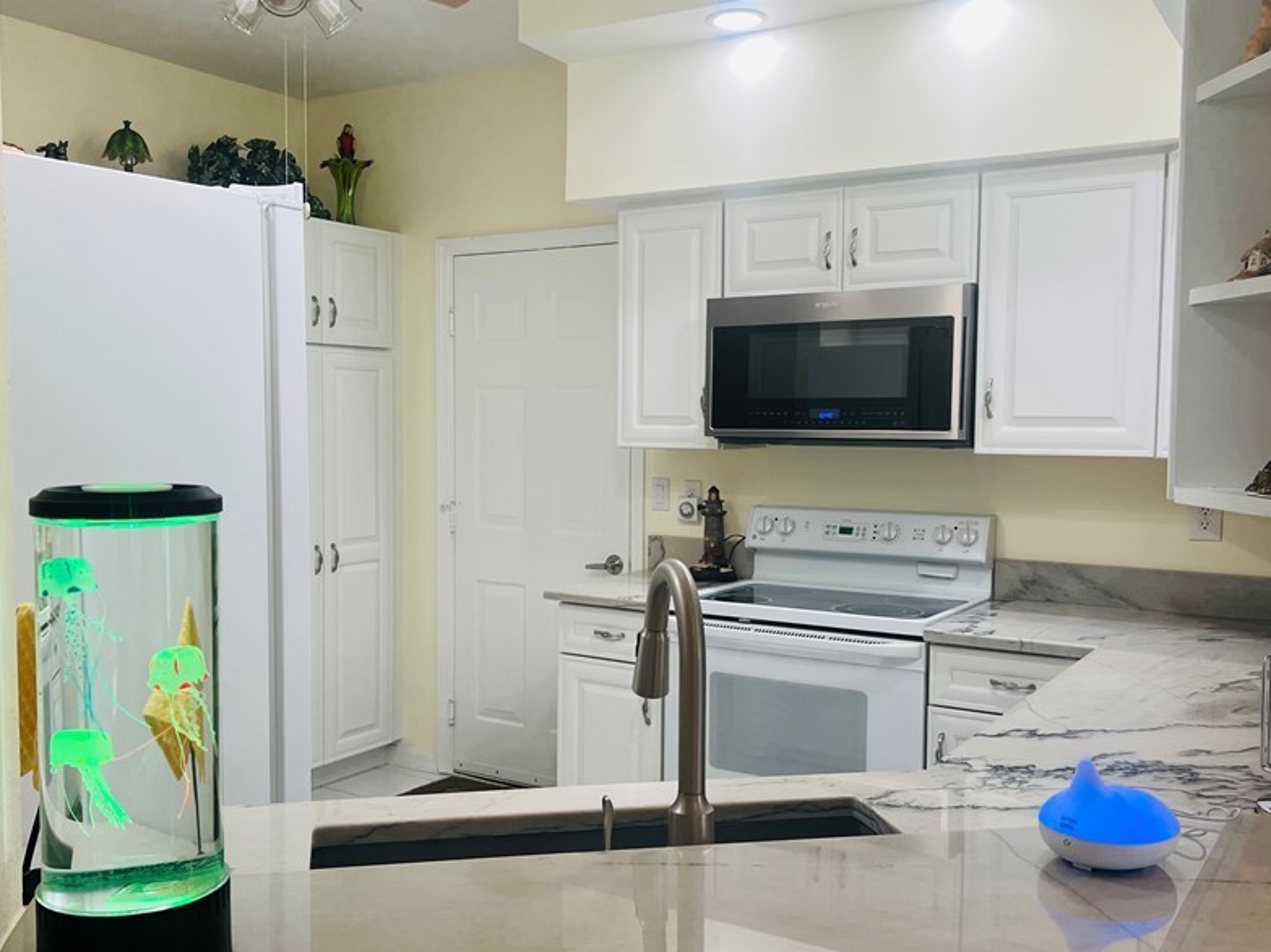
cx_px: 584
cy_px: 495
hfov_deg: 53.9
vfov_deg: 41.8
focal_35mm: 34
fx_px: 1248
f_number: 1.5
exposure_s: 1/120
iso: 80
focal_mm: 5.7
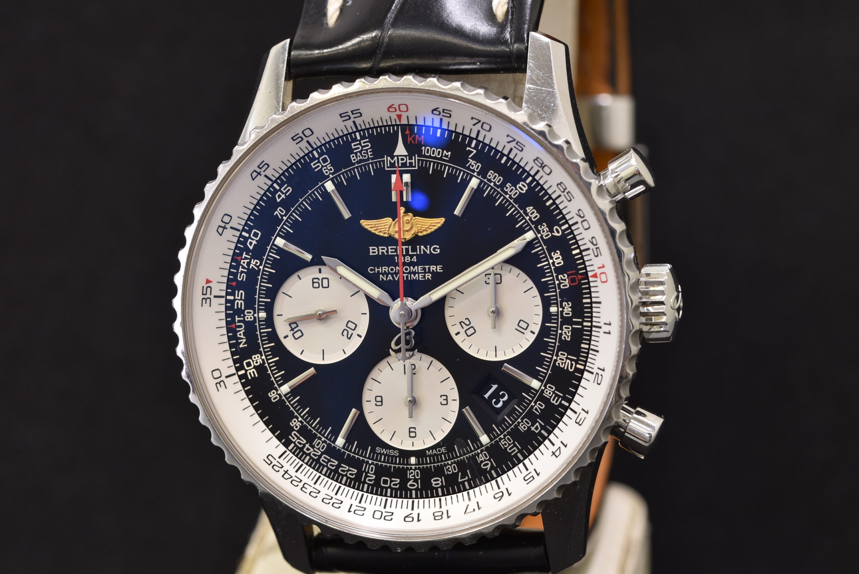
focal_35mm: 135
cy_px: 287
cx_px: 430
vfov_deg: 10.2
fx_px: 3224
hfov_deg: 15.2
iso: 100
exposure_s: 1/2.5
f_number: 11
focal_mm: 90
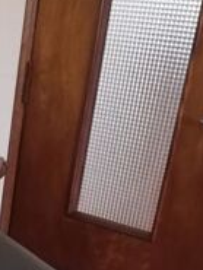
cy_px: 317
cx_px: -95
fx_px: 703
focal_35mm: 90
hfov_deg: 15.3
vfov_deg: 20.5
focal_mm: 3.81
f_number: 2.2
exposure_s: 1/25
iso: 500
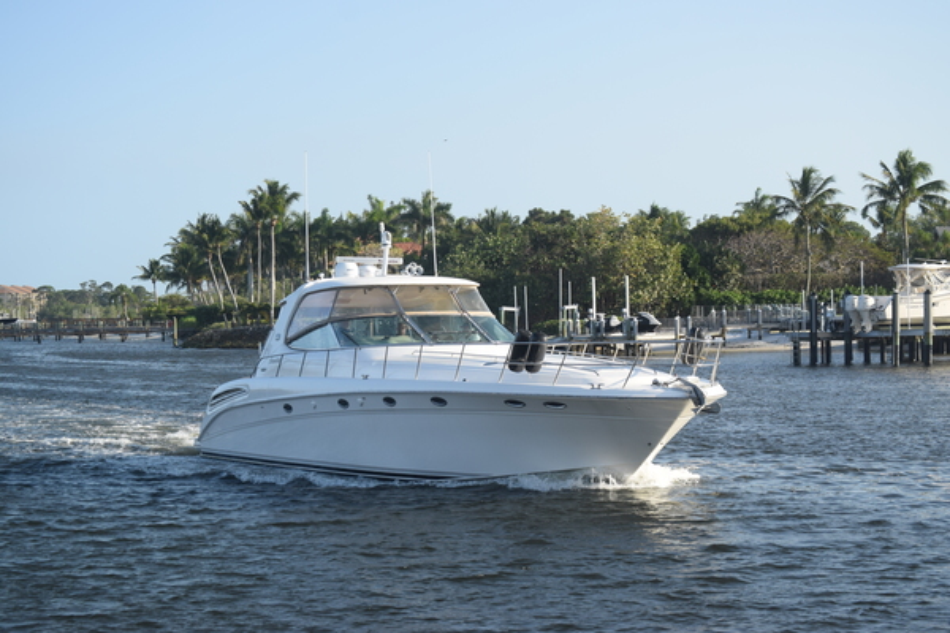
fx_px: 2177
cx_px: 475
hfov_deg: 24.6
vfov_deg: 16.6
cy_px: 316
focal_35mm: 82
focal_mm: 55
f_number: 8
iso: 250
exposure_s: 1/250
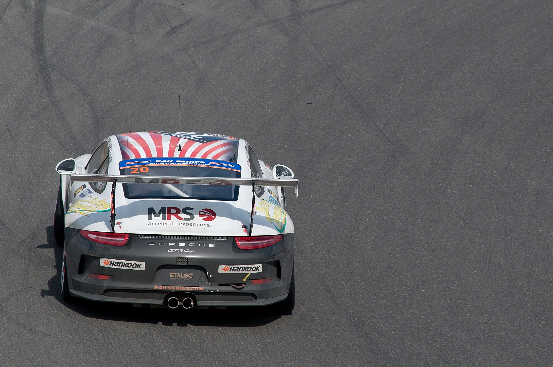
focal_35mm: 450
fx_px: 6904
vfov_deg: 3.0
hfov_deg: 4.6
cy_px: 184
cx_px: 276
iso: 200
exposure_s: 1/640
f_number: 8
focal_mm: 300
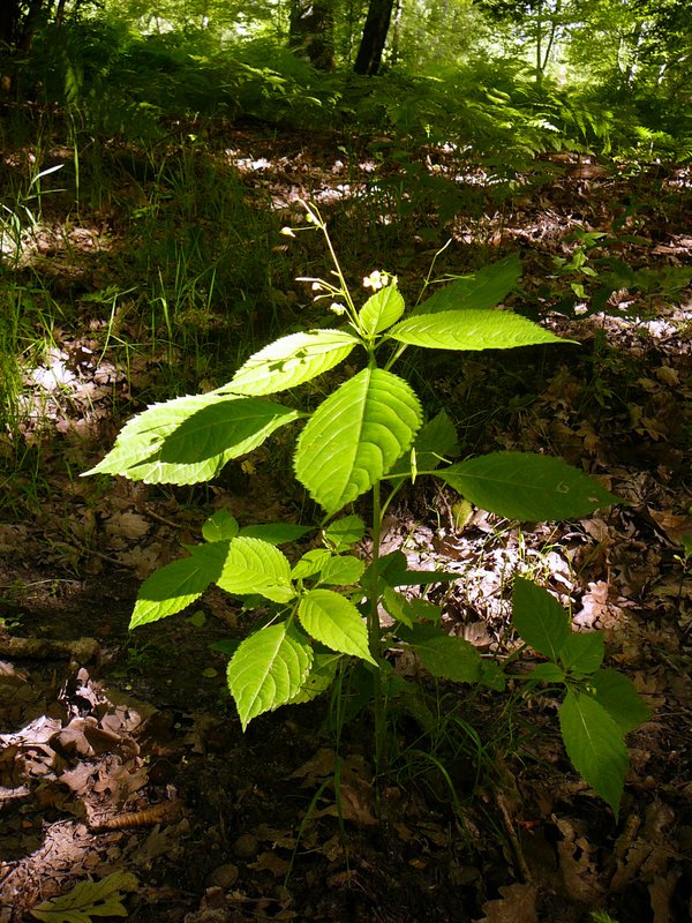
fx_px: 933
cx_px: 346
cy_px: 462
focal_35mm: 35
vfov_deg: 52.6
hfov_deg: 40.7
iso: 80
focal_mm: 5.2
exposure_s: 1/60
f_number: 2.8
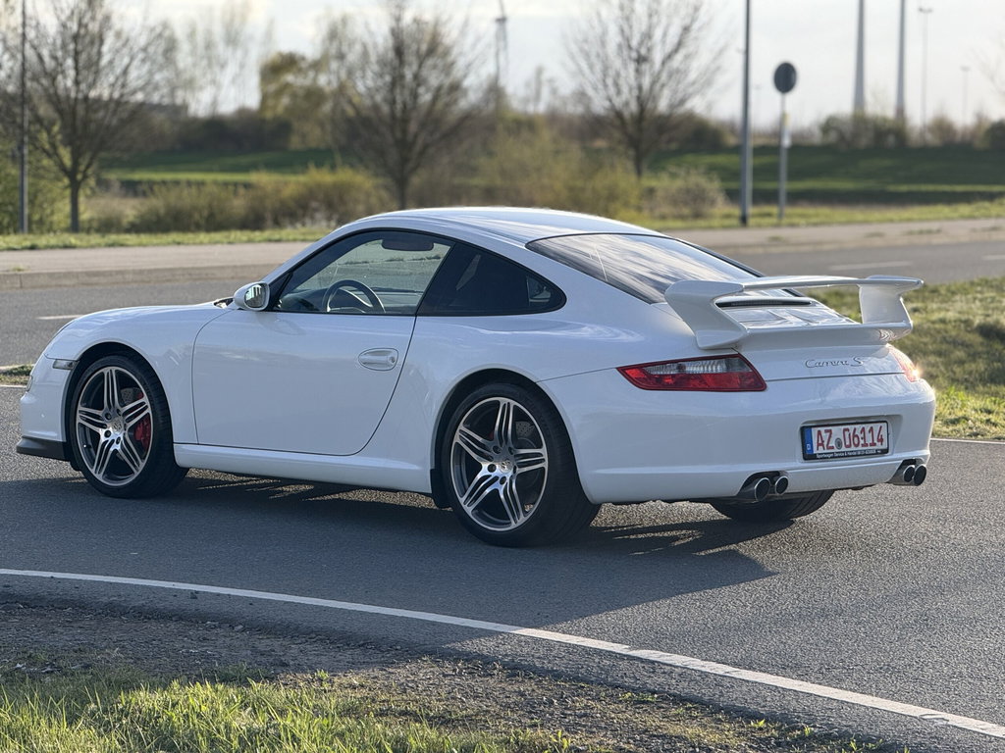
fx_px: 3484
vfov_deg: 12.3
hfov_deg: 16.4
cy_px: 376
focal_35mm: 120
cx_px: 502
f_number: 2.8
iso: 64
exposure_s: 1/891
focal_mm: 15.66
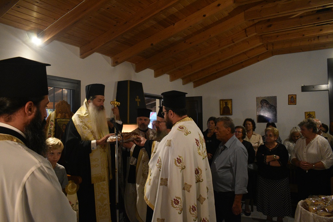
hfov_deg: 67.4
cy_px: 111
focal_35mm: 27
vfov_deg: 47.9
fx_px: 250
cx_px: 166
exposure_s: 1/125
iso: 2500
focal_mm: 18
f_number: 3.5
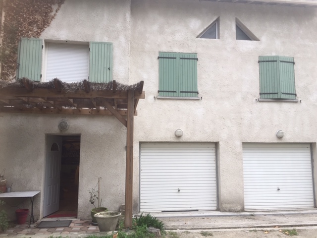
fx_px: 266
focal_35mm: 29
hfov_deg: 61.7
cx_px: 158
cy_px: 119
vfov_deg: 48.2
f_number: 2.2
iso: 32
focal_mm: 4.15
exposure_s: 1/100
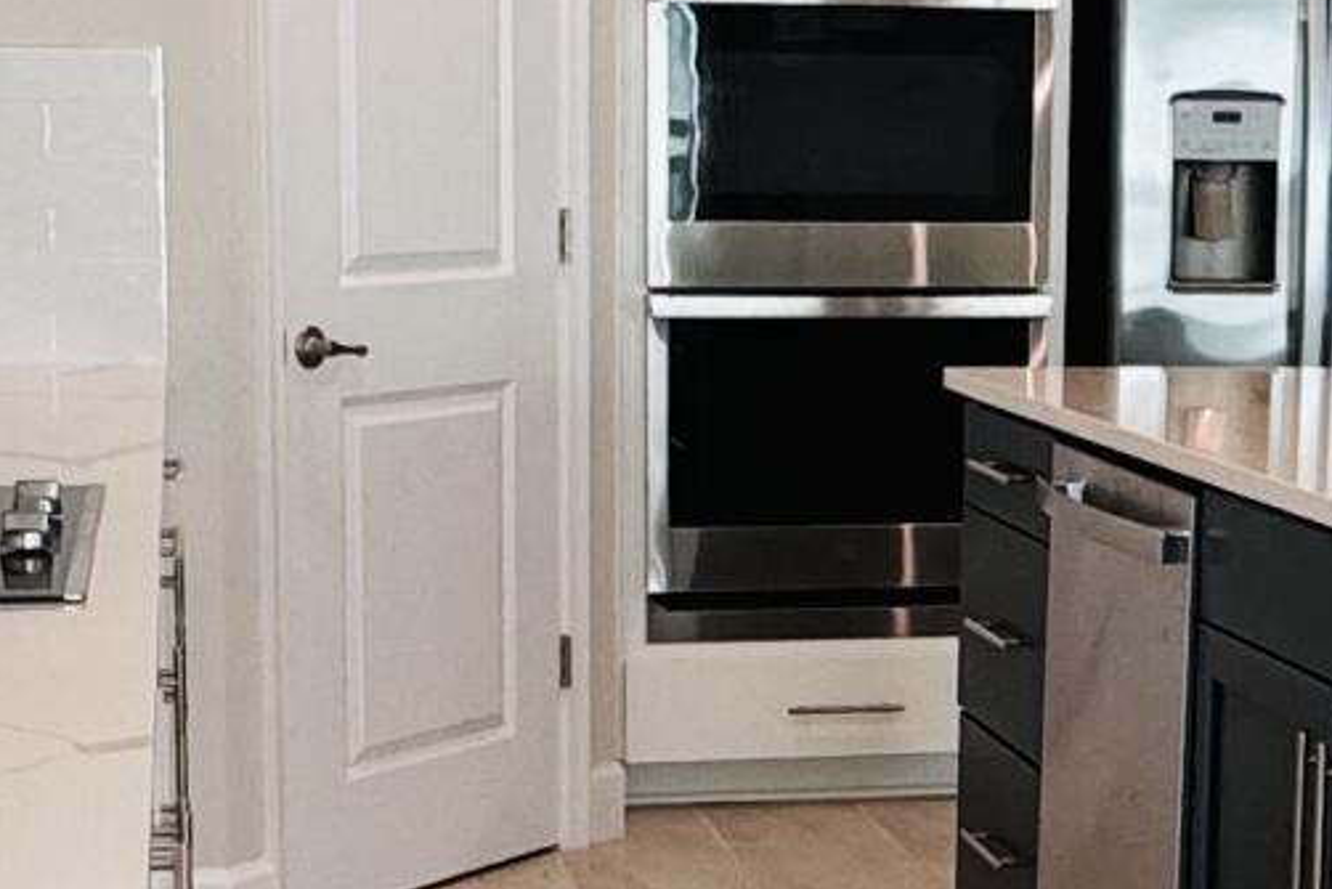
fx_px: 3220
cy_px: 608
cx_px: 873
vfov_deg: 15.7
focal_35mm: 87
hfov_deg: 23.3
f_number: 2.2
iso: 160
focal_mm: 2.22
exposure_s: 1/120
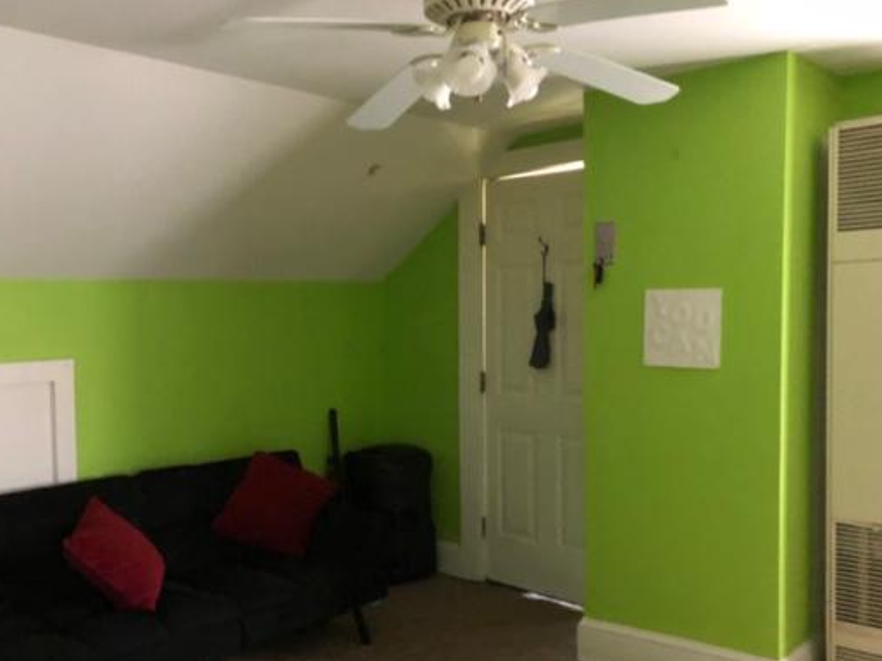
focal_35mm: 35
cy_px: 380
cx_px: 362
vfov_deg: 40.6
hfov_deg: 52.3
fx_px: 892
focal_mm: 3.99
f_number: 1.8
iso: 125
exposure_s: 1/4
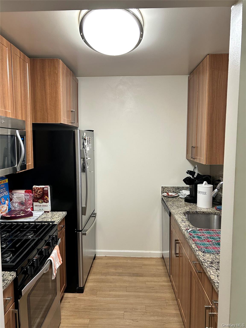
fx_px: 246
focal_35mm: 26
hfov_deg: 53.1
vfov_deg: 67.3
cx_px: 123
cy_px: 164
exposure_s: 1/60
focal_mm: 5.7
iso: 160
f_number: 1.5
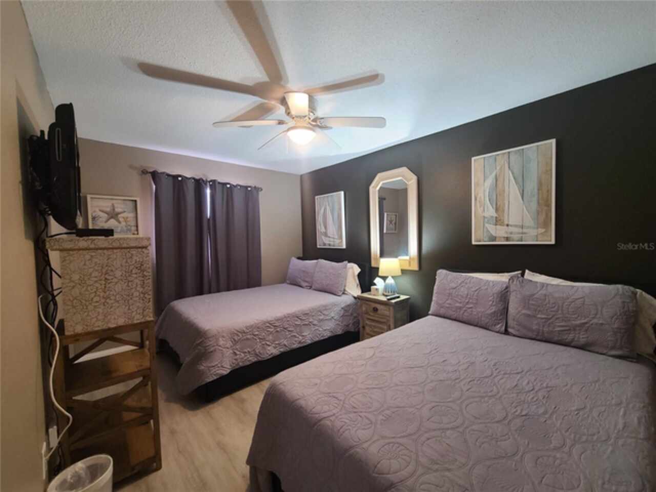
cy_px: 246
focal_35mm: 13
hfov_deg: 106.2
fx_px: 246
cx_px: 328
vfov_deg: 89.9
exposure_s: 1/30
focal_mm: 2.2
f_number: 2.2
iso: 320
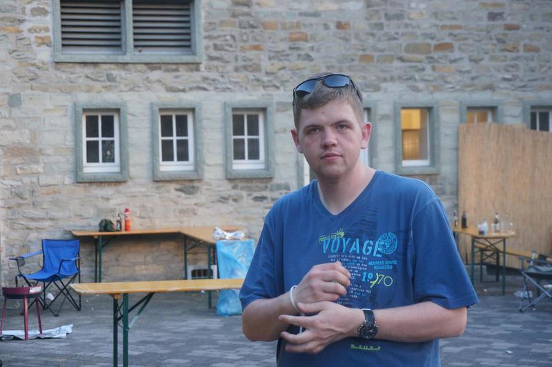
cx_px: 276
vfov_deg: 19.7
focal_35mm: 69
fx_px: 1057
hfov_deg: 29.3
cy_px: 184
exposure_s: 1/80
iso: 400
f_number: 5.6
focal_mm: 46
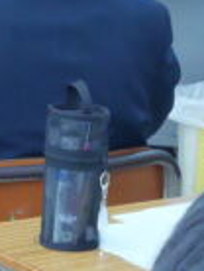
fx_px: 1857
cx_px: 171
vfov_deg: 8.3
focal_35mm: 237
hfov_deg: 6.3
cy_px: 26
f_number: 7.1
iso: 1600
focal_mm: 16
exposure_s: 1/50
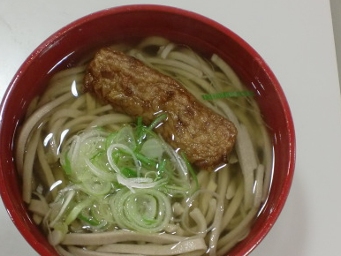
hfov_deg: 33.2
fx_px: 572
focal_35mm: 58
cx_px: 154
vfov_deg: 25.2
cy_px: 149
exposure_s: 1/60
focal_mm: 6.3
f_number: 3.1
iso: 250
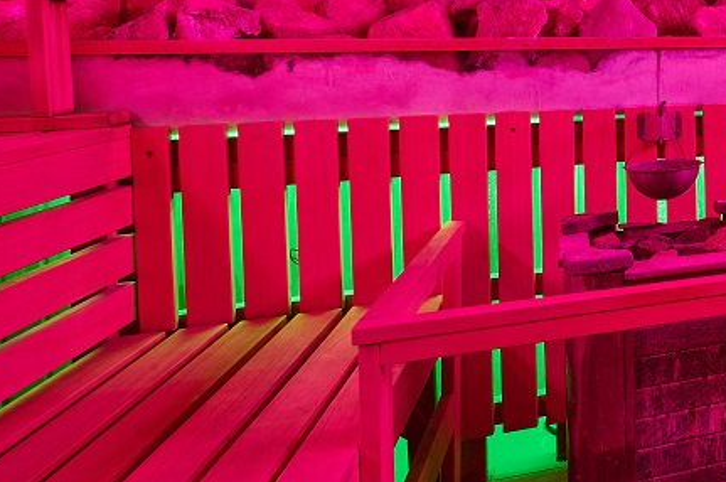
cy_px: 49
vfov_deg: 32.4
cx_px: 974
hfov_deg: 33.6
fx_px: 785
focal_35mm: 39
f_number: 5.6
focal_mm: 14
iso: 800
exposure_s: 20
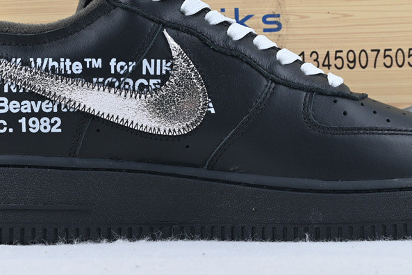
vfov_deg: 16.0
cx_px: 215
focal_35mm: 85
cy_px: 109
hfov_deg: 23.9
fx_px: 972
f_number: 7.1
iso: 100
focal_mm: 28
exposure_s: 1/25
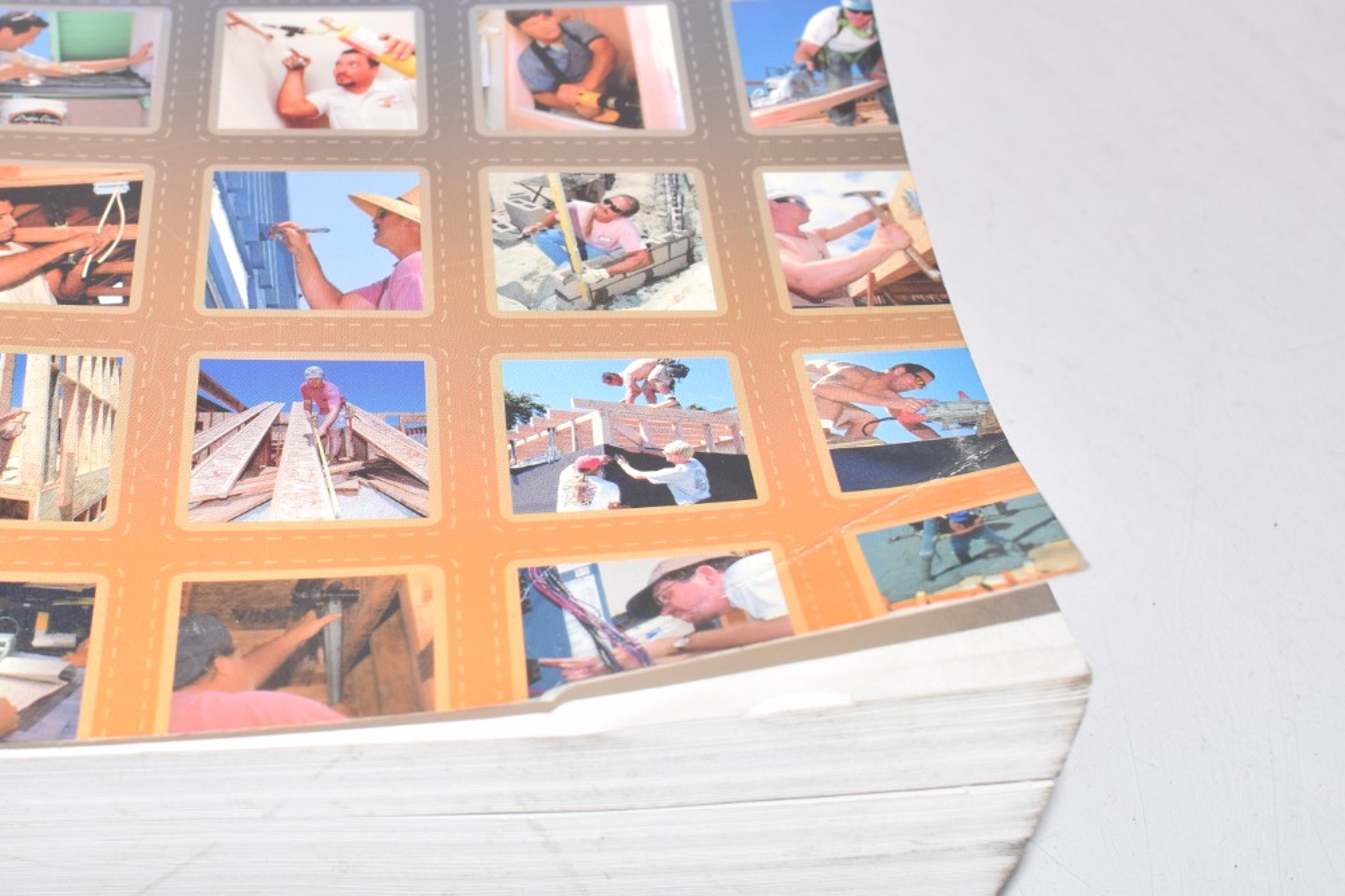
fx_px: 2167
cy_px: 318
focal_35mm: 58
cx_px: 323
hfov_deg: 33.7
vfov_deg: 23.3
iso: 100
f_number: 8
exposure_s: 1/160
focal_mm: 24
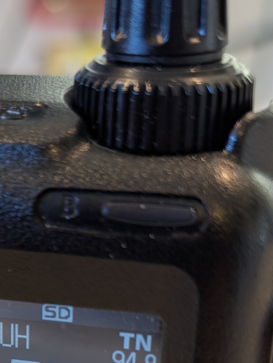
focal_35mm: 81
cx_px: -44
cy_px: 462
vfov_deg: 21.9
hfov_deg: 17.5
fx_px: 850
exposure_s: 1/30
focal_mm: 6.9
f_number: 1.68
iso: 154
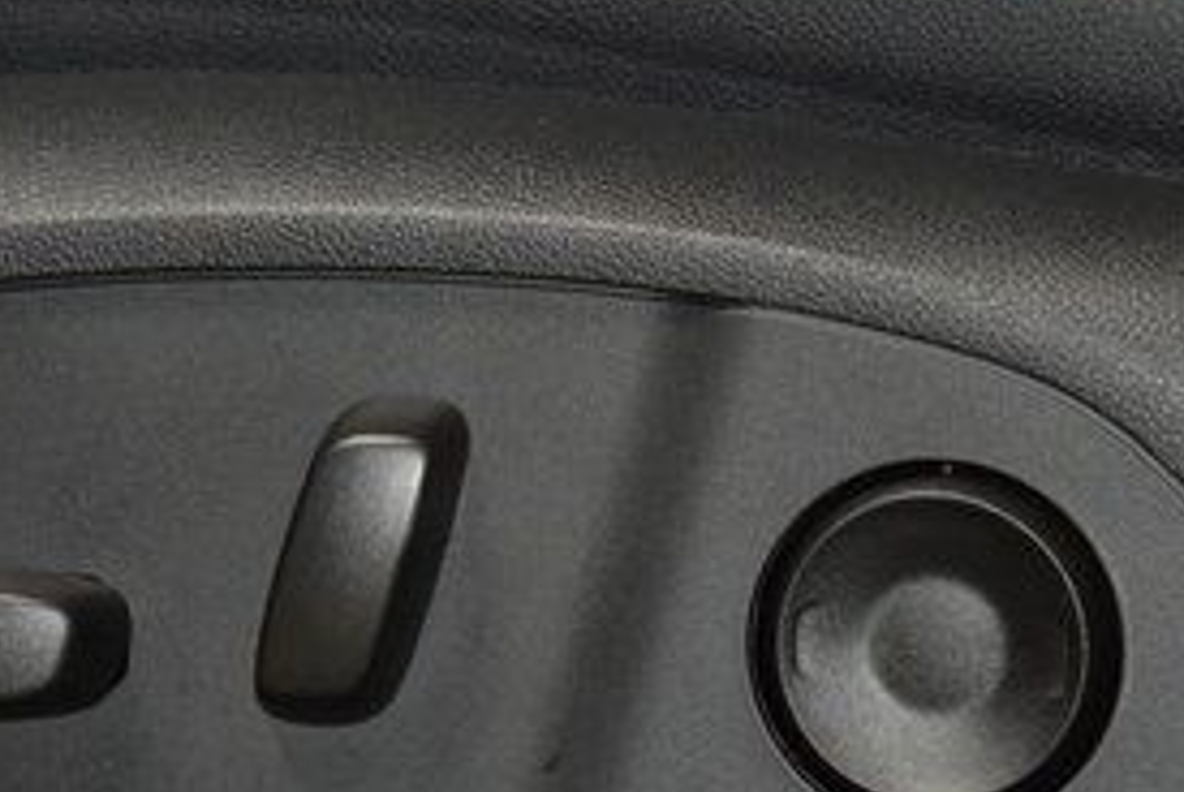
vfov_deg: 5.6
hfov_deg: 8.4
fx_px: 8033
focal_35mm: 244
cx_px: 366
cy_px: 510
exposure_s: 1/100
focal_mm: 70
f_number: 4.5
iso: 2800
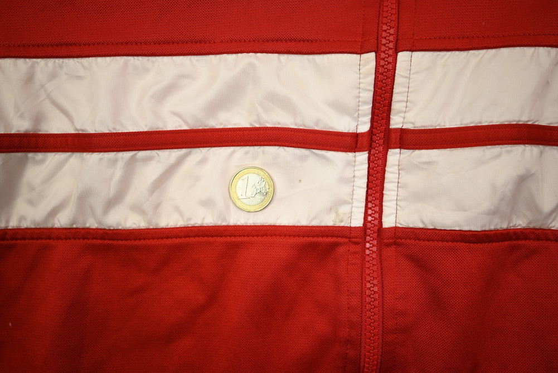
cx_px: 279
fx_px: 488
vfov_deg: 41.7
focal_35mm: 32
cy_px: 186
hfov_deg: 59.5
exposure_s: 1/125
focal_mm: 31.5
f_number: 4.8
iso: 200
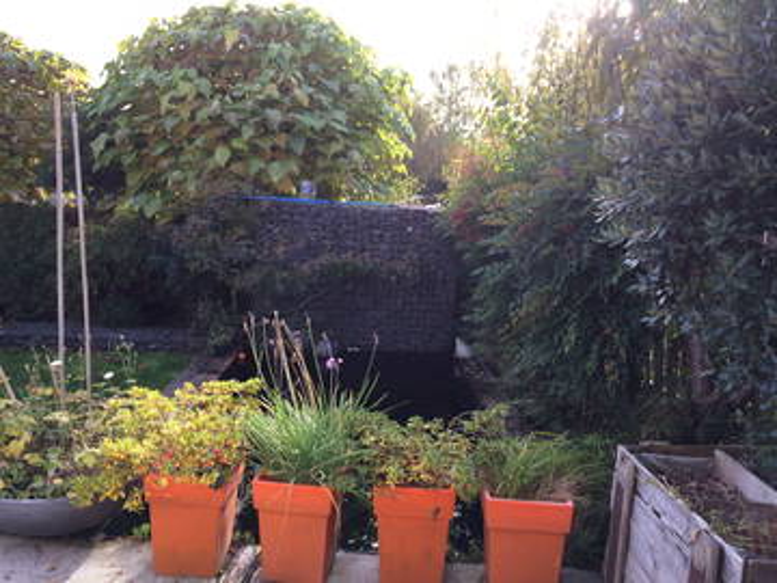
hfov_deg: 61.7
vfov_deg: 48.2
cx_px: 388
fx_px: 651
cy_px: 292
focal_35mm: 29
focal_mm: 4.15
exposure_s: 1/230
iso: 32
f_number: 2.2
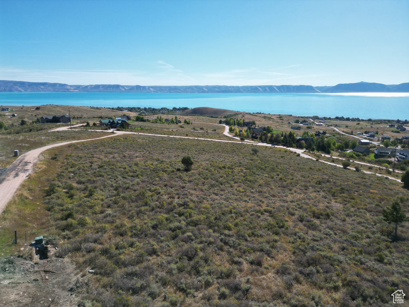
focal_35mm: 24
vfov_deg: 56.8
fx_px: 284
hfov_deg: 71.6
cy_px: 154
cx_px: 204
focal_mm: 6.72
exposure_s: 1/4000
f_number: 1.7
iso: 150
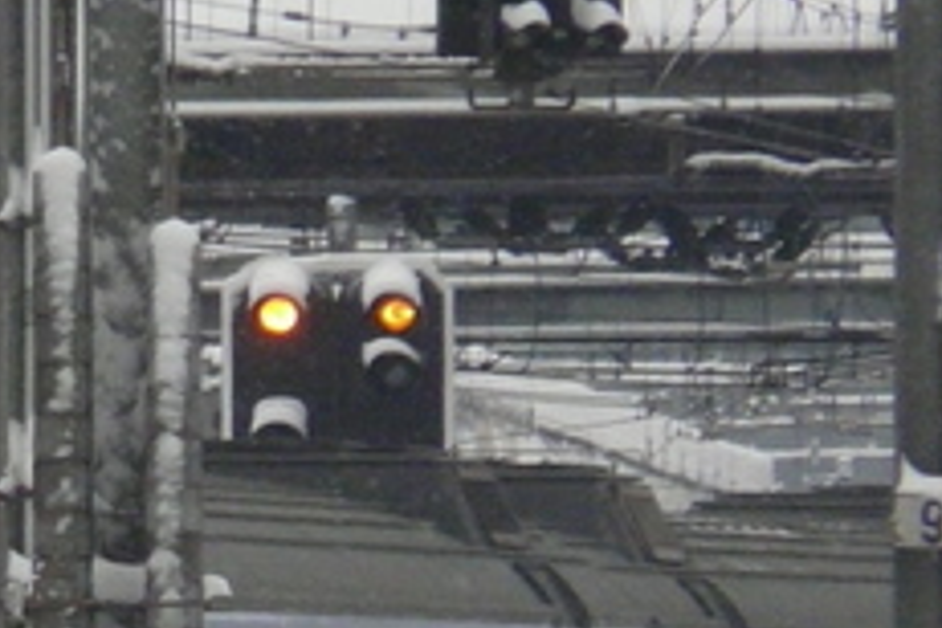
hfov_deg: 1.2
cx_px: -677
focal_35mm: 1790
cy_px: 701
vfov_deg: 0.8
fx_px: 46835
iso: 320
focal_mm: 65.3
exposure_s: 1/400
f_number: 4
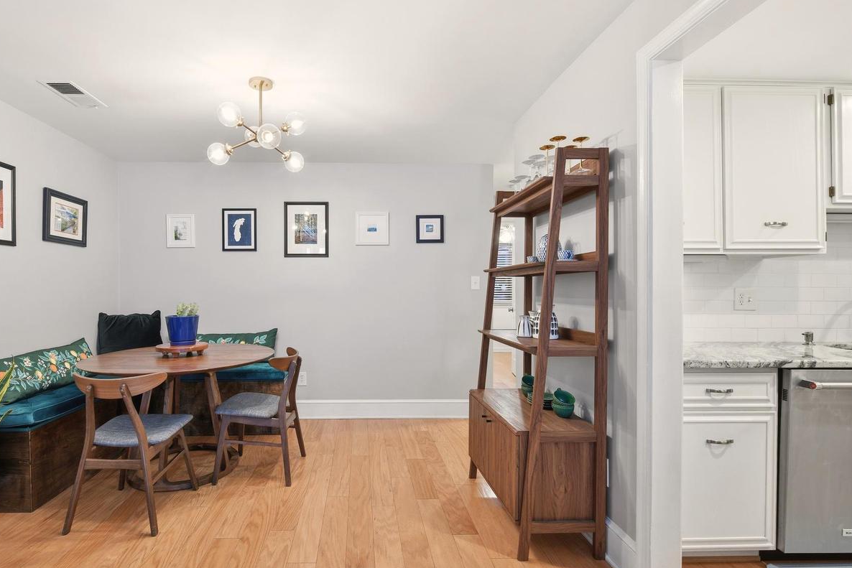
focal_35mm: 17
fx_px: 402
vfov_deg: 70.4
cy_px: 299
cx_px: 357
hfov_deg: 92.5
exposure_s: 1/15
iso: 250
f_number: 10
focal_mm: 14
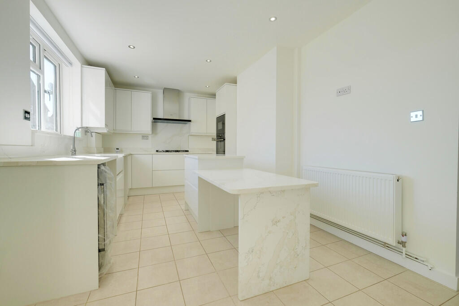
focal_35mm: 15
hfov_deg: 100.4
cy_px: 153
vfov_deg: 77.3
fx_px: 191
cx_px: 230
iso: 400
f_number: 9
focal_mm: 10
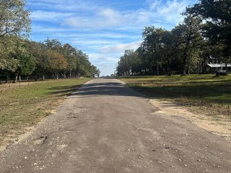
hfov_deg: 52.5
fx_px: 233
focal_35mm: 35
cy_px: 81
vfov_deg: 40.7
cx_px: 103
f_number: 1.78
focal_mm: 6.86
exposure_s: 1/4184
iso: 80
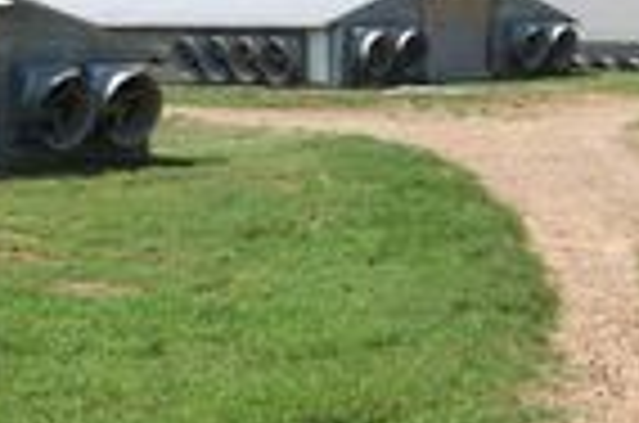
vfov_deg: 11.4
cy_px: 137
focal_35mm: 120
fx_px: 2125
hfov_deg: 17.0
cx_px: 202
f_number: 3.5
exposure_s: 1/4000
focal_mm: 34
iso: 400
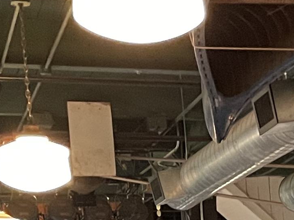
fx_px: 1223
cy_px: 462
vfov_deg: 9.5
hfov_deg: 13.1
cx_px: 407
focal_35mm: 144
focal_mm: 4.2
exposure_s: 1/40
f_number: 1.6
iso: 500
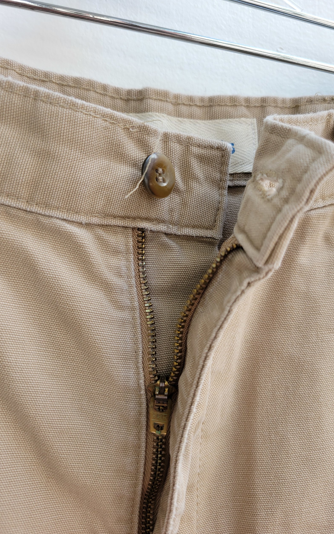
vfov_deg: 66.5
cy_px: 269
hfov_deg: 44.5
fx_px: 408
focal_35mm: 28
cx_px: 171
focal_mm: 5.4
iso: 50
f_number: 1.8
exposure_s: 1/120
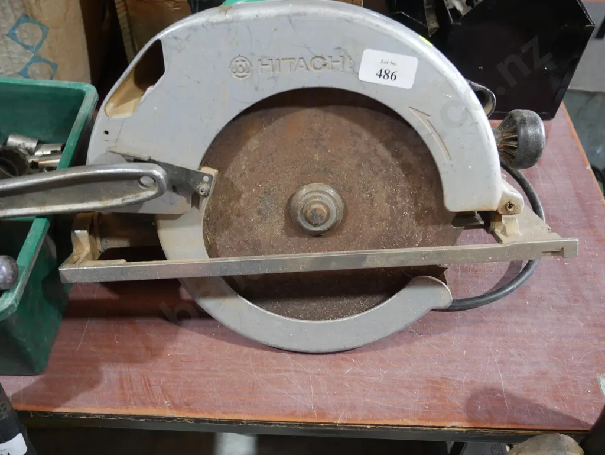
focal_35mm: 34
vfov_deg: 41.8
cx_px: 302
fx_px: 595
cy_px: 228
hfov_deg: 53.9
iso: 640
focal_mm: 17
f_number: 4
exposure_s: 1/60
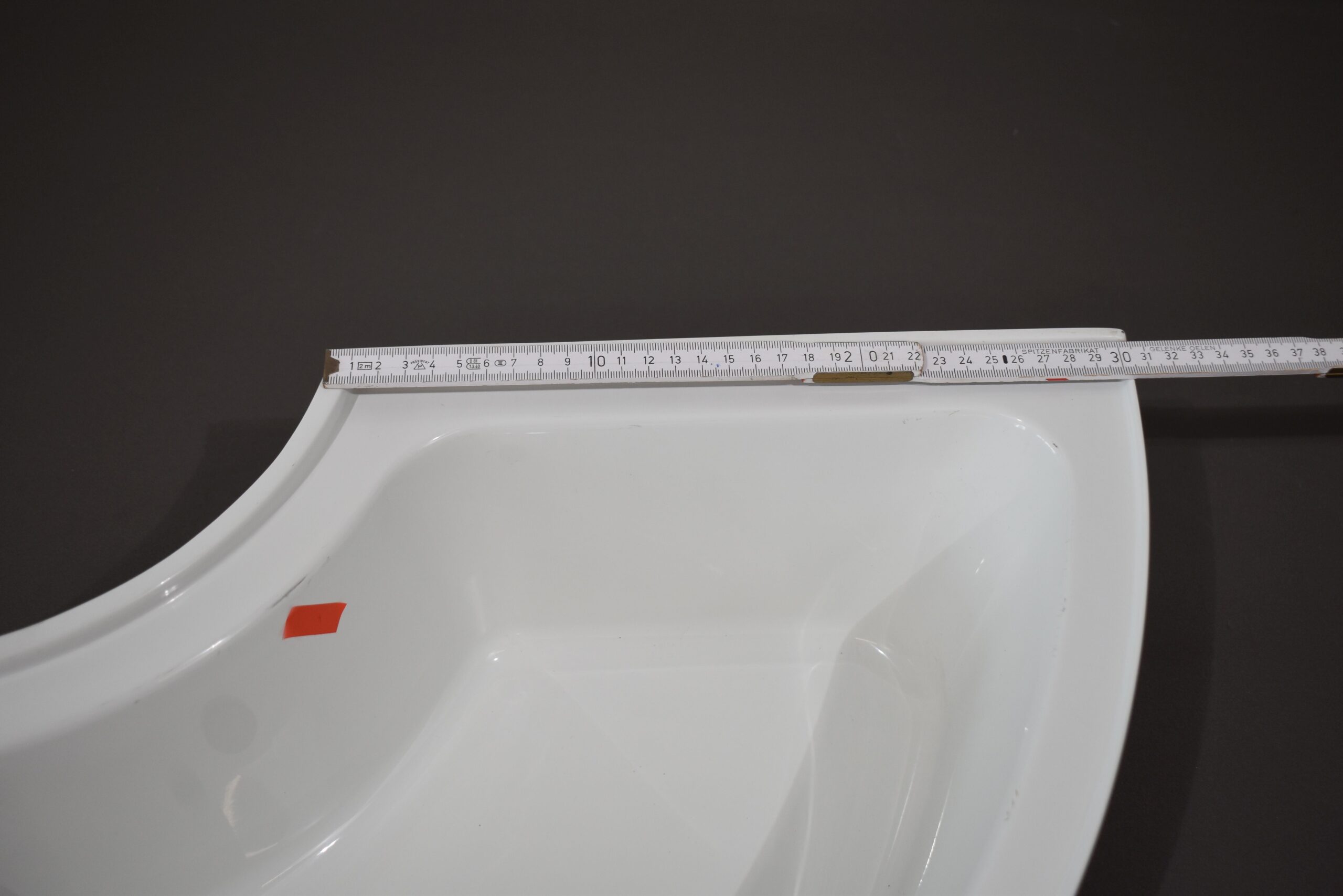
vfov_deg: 31.9
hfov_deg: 46.4
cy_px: 448
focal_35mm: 42
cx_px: 672
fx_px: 1567
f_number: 5
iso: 400
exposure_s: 1/250
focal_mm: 28
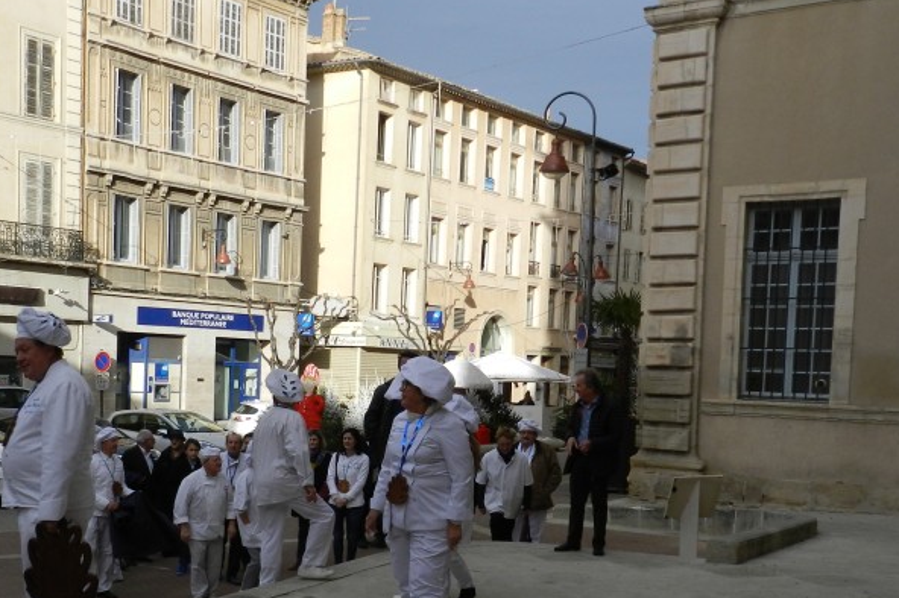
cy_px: 439
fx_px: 1123
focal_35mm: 45
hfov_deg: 43.2
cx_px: 322
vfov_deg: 29.4
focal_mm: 5.6
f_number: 4
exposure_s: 1/1000
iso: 160
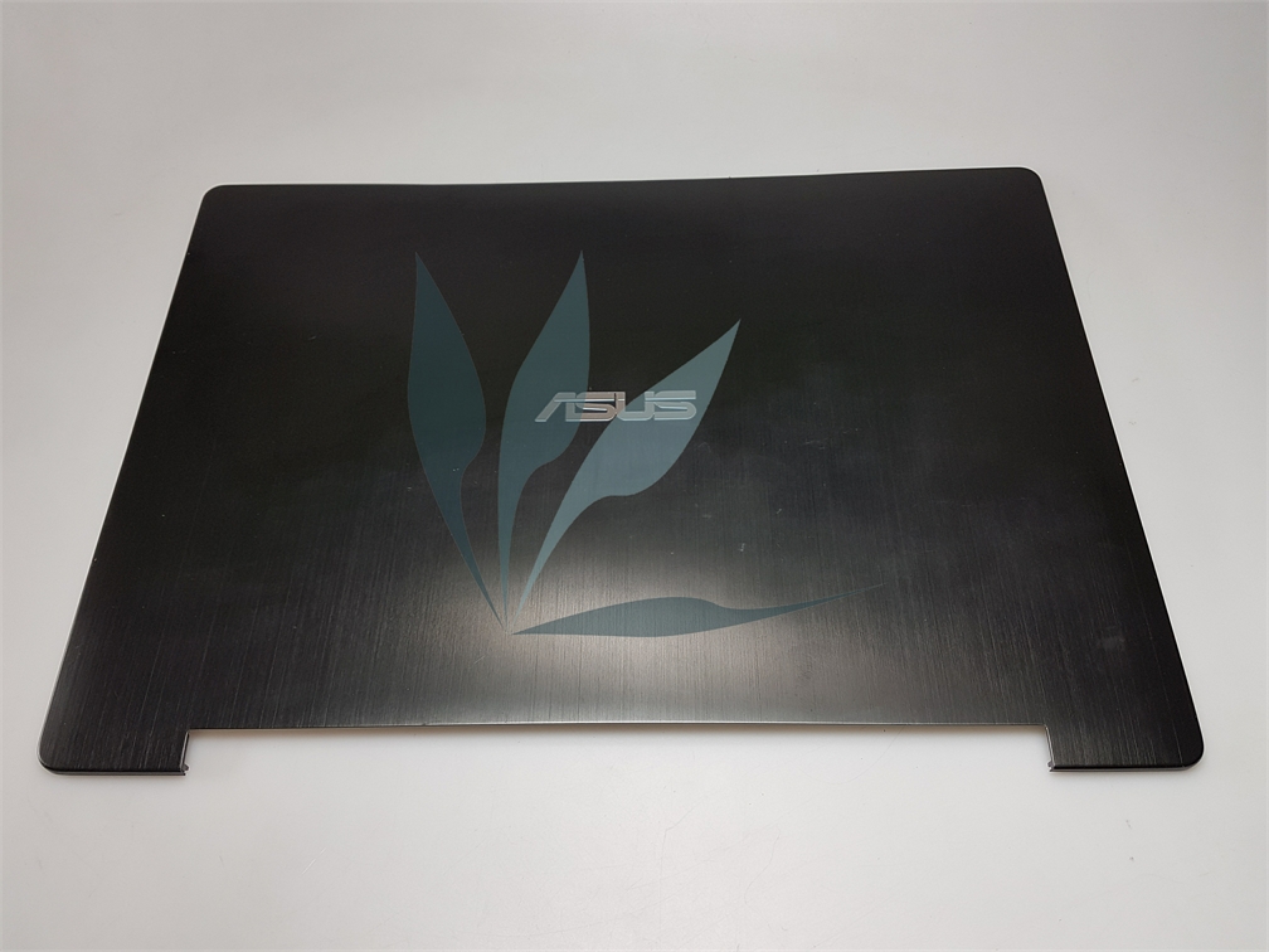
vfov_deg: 53.1
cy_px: 476
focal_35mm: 26
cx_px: 634
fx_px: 953
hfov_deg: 67.3
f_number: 1.7
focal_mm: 4.2
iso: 40
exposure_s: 1/50
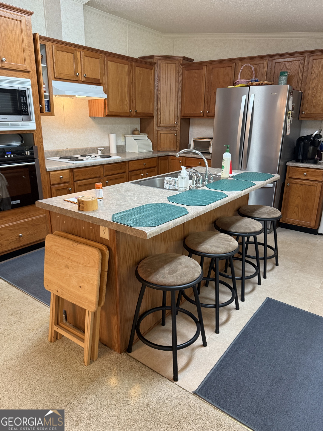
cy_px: 216
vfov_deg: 71.6
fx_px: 299
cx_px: 162
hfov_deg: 56.8
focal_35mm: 24
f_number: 1.78
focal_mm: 6.76
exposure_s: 1/60
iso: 200
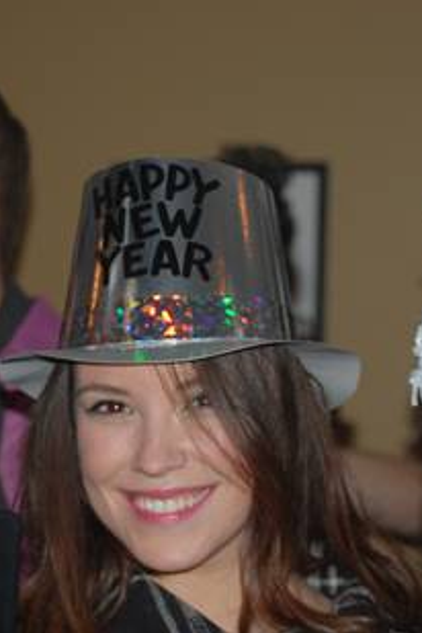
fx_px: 2583
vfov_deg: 14.0
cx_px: 166
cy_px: 354
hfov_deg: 9.3
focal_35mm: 147
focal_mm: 55
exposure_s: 1/60
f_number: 4
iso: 400
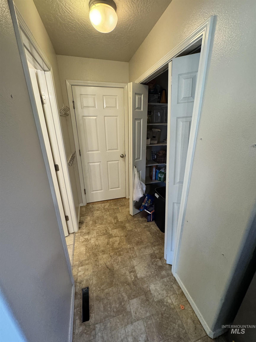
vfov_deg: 102.1
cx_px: 128
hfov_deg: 85.7
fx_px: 138
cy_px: 171
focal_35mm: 14
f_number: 2.2
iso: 400
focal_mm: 2.22
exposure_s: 1/60
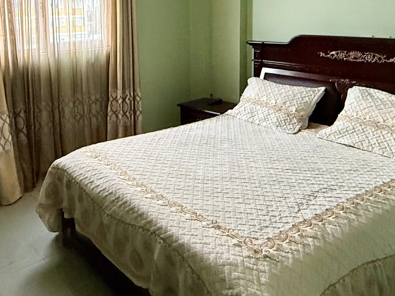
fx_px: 388
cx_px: 126
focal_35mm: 34
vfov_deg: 39.8
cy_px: 52
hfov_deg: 52.7
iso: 400
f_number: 2.2
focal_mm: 2.22
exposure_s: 1/60
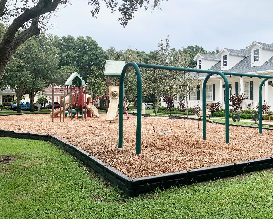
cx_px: 177
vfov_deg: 44.5
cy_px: 99
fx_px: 267
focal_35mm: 33
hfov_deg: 53.4
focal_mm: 4.25
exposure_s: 1/2114
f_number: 1.8
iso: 25
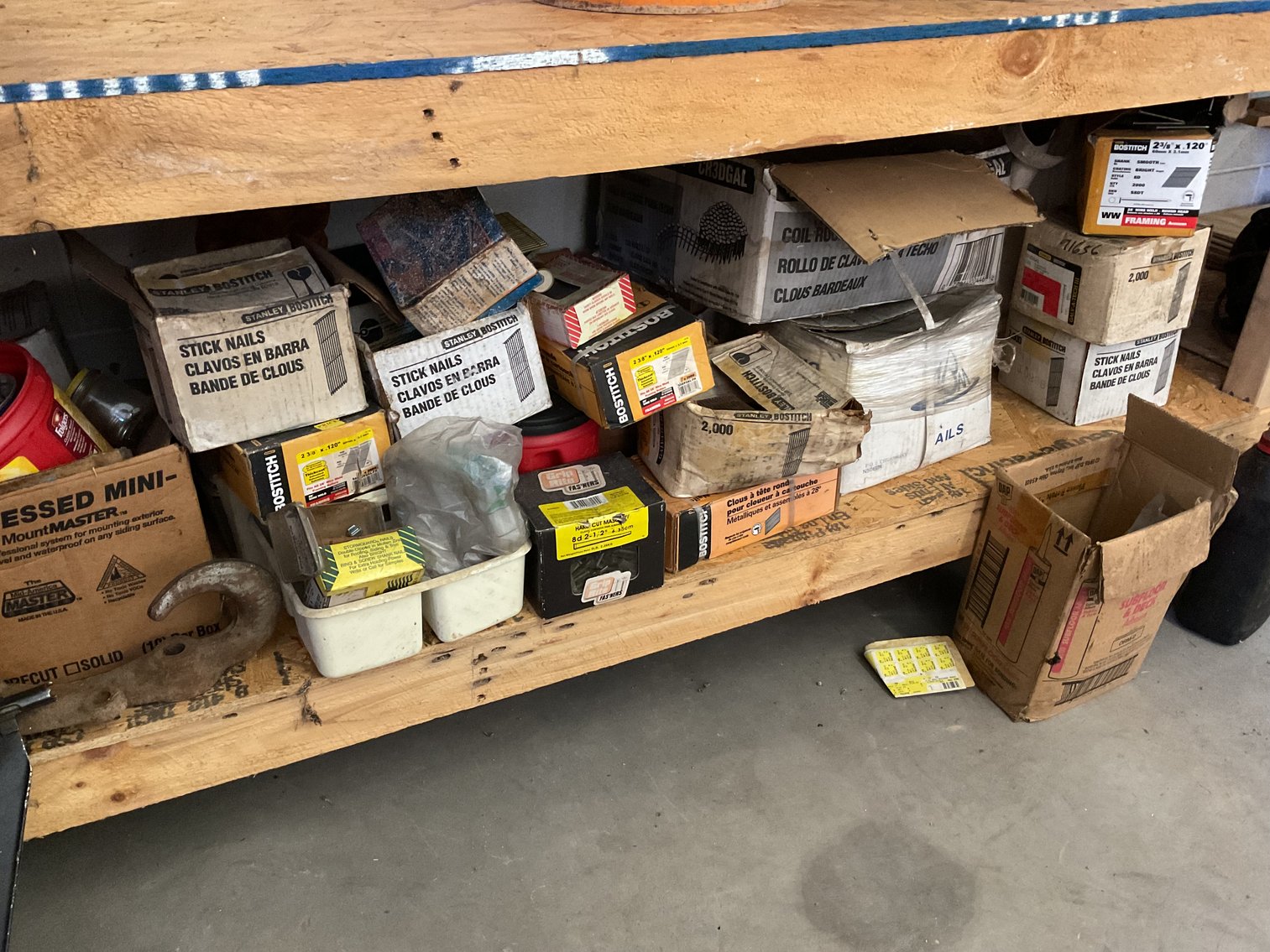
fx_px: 1064
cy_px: 476
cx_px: 635
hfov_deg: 61.7
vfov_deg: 48.2
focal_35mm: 29
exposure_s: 1/30
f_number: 1.8
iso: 400
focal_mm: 3
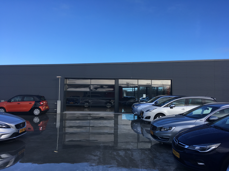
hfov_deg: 61.7
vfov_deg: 48.2
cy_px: 86
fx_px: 192
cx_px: 114
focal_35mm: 29
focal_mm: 4.15
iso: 25
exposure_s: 1/601
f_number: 2.2
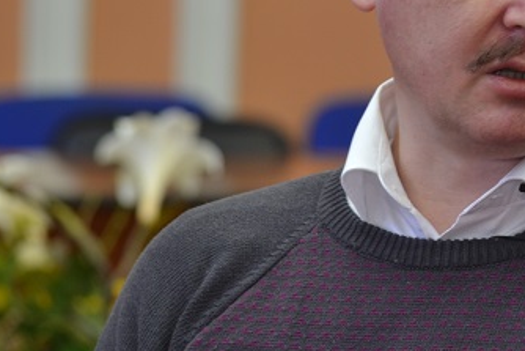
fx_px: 6580
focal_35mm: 451
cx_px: 484
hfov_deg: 4.6
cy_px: 36
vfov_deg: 3.1
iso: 400
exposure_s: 1/13
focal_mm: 150
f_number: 5.6
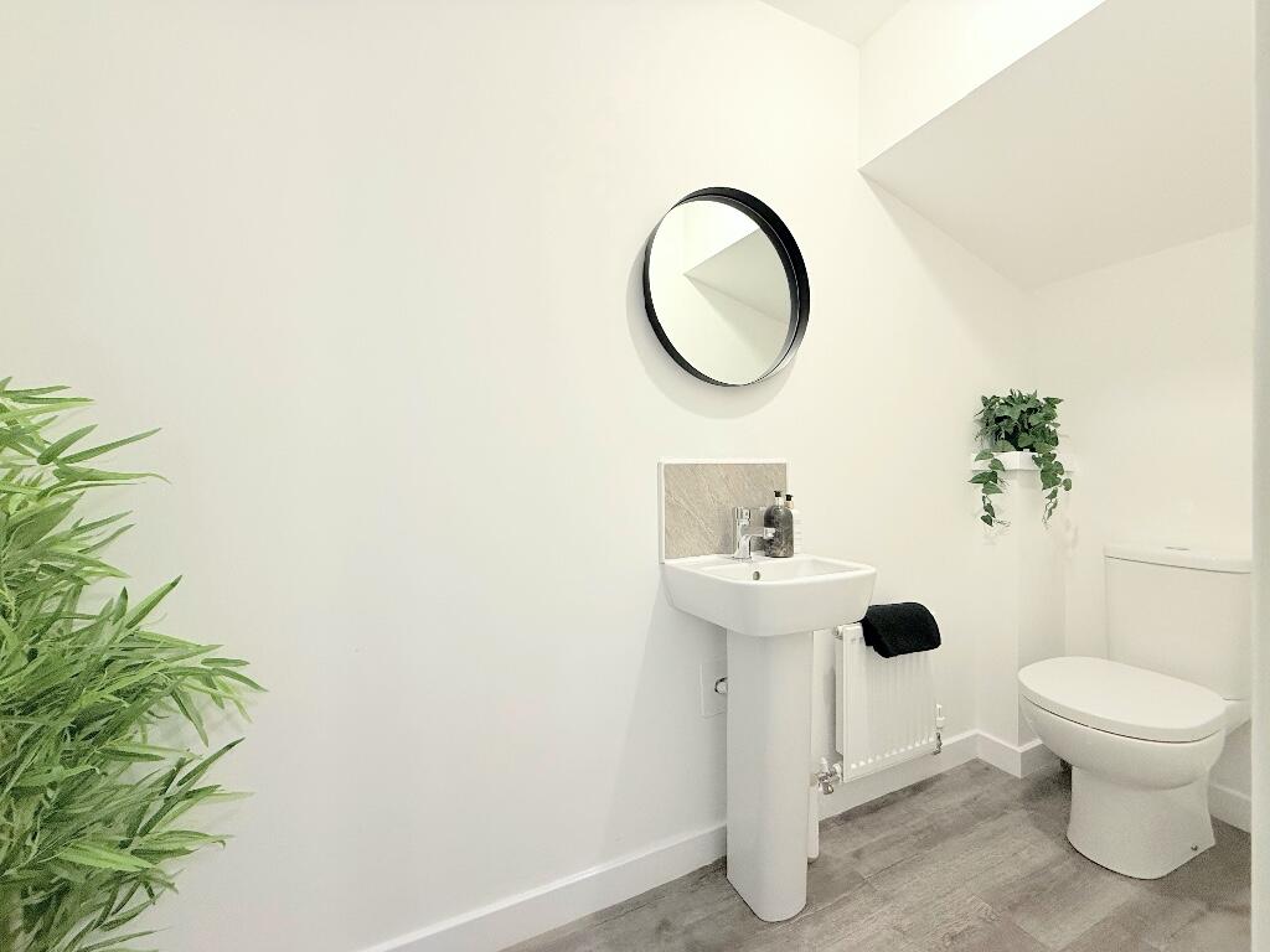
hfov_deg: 102.1
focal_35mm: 14
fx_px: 514
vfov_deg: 85.7
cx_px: 635
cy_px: 476
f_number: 2.2
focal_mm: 2.22
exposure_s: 1/100
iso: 250
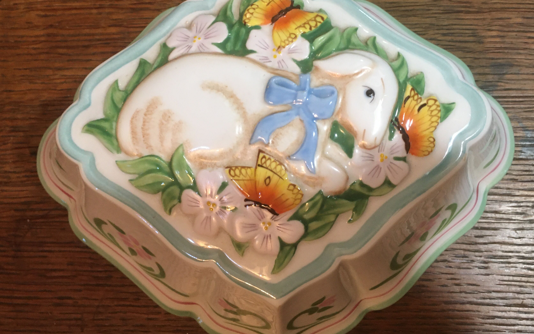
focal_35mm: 37
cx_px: 260
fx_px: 538
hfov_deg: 52.7
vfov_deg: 34.3
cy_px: 130
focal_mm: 4.15
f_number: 2.2
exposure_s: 1/33
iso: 160
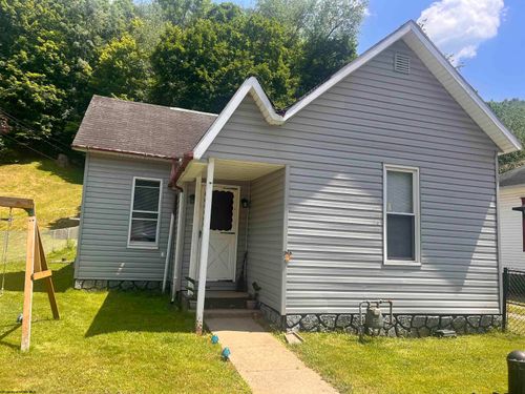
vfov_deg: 53.1
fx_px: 394
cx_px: 262
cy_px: 197
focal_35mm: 26
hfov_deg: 67.3
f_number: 1.5
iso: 50
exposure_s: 1/2252
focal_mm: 5.7
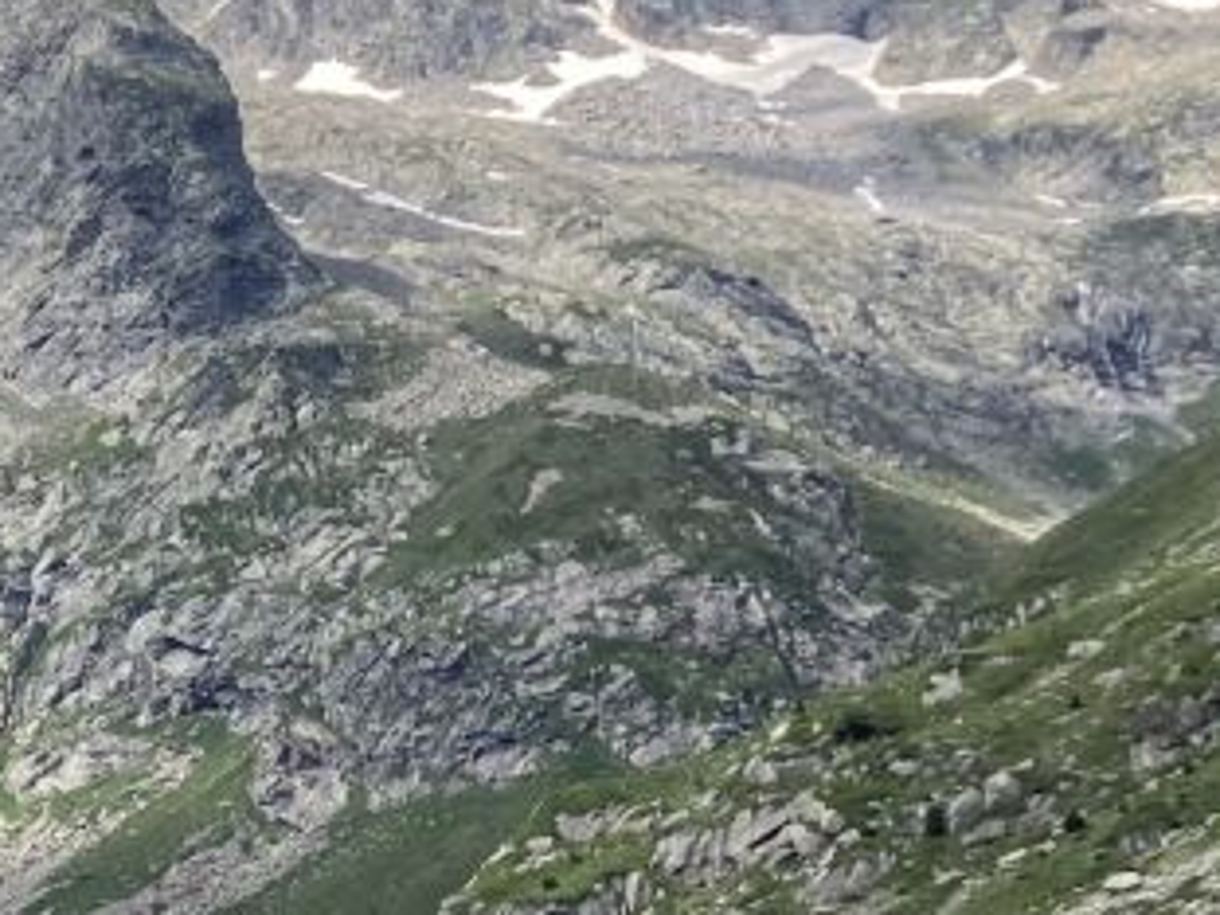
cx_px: -1040
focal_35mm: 115
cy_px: 978
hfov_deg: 14.8
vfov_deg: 12.7
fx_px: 4053
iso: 20
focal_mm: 3.99
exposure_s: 1/1779
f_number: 1.8
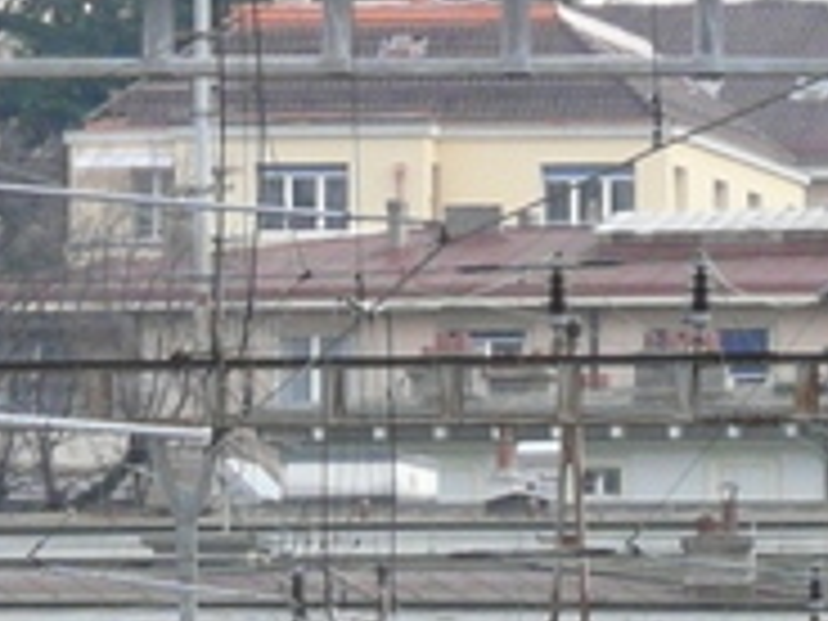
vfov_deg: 1.9
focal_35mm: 782
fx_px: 18705
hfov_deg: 2.5
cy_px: 1174
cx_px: 58
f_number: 3.6
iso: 200
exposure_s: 1/250
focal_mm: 23.7
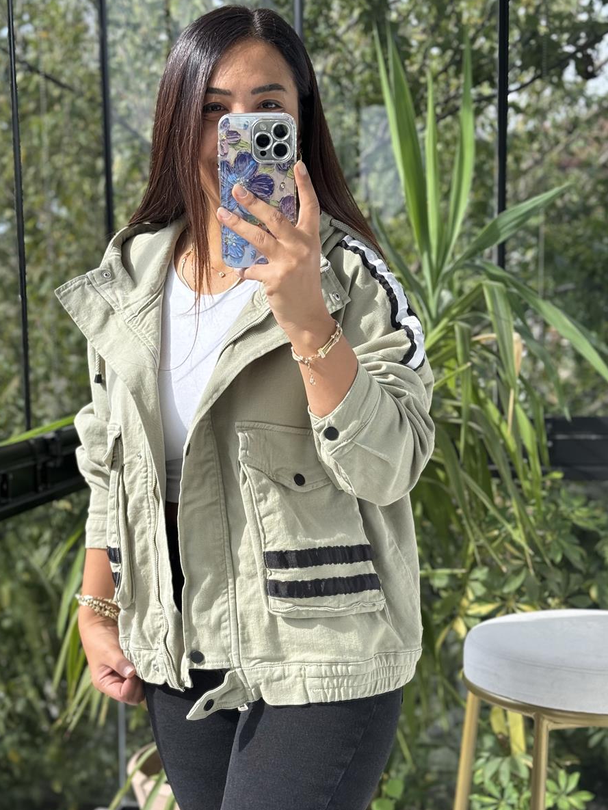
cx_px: 272
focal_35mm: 54
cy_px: 427
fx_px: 1264
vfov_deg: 35.5
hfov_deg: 27.0
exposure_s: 1/407
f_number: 1.78
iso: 64
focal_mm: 6.76
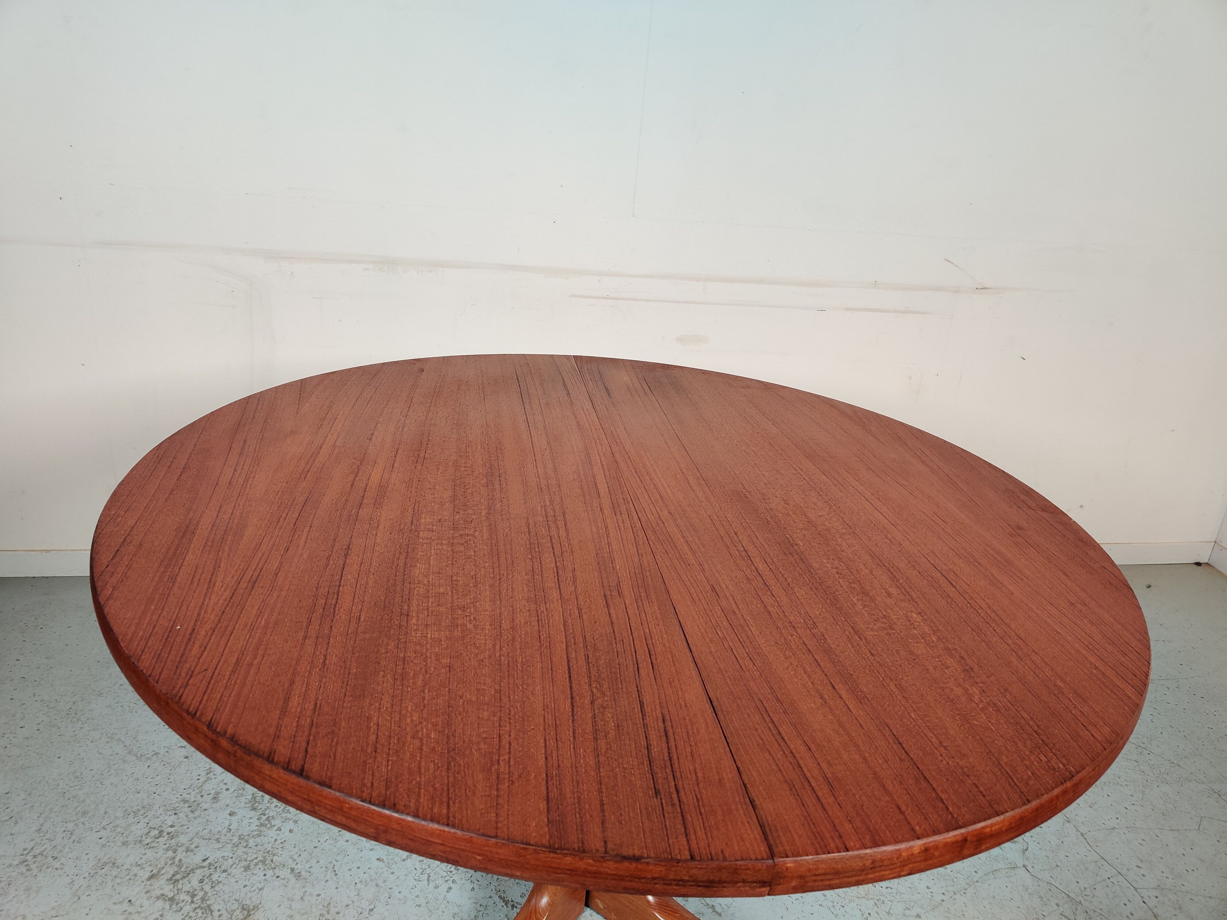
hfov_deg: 65.3
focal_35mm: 27
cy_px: 460
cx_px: 614
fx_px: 957
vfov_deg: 51.4
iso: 200
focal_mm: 4.75
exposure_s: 1/100
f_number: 1.65
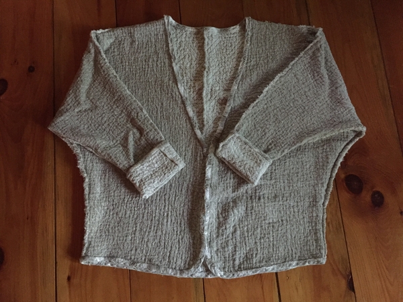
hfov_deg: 61.7
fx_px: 338
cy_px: 151
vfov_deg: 48.2
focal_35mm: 29
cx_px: 202
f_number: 2.2
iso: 800
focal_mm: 4.15
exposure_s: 1/15
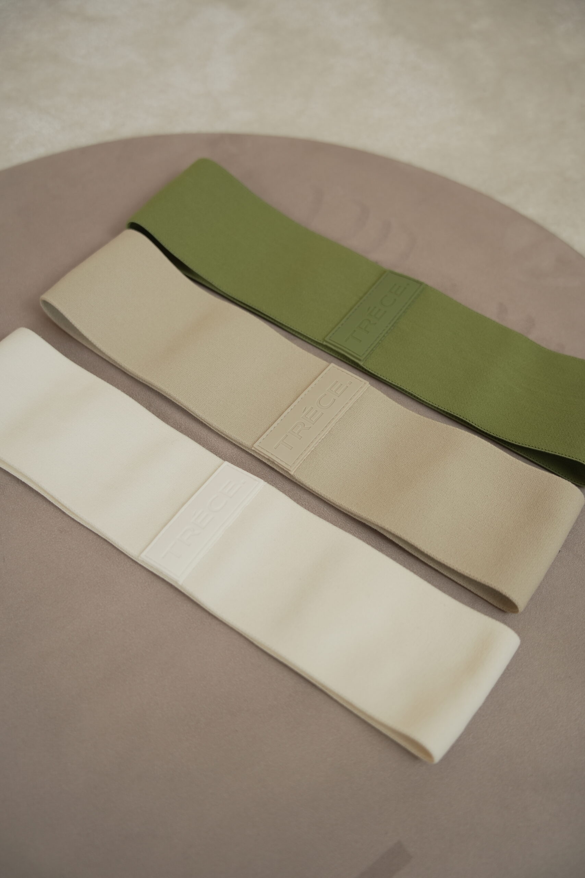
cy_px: 439
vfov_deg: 51.4
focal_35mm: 37
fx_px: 911
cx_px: 292
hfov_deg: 35.6
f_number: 3.2
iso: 500
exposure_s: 1/160
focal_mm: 37.4
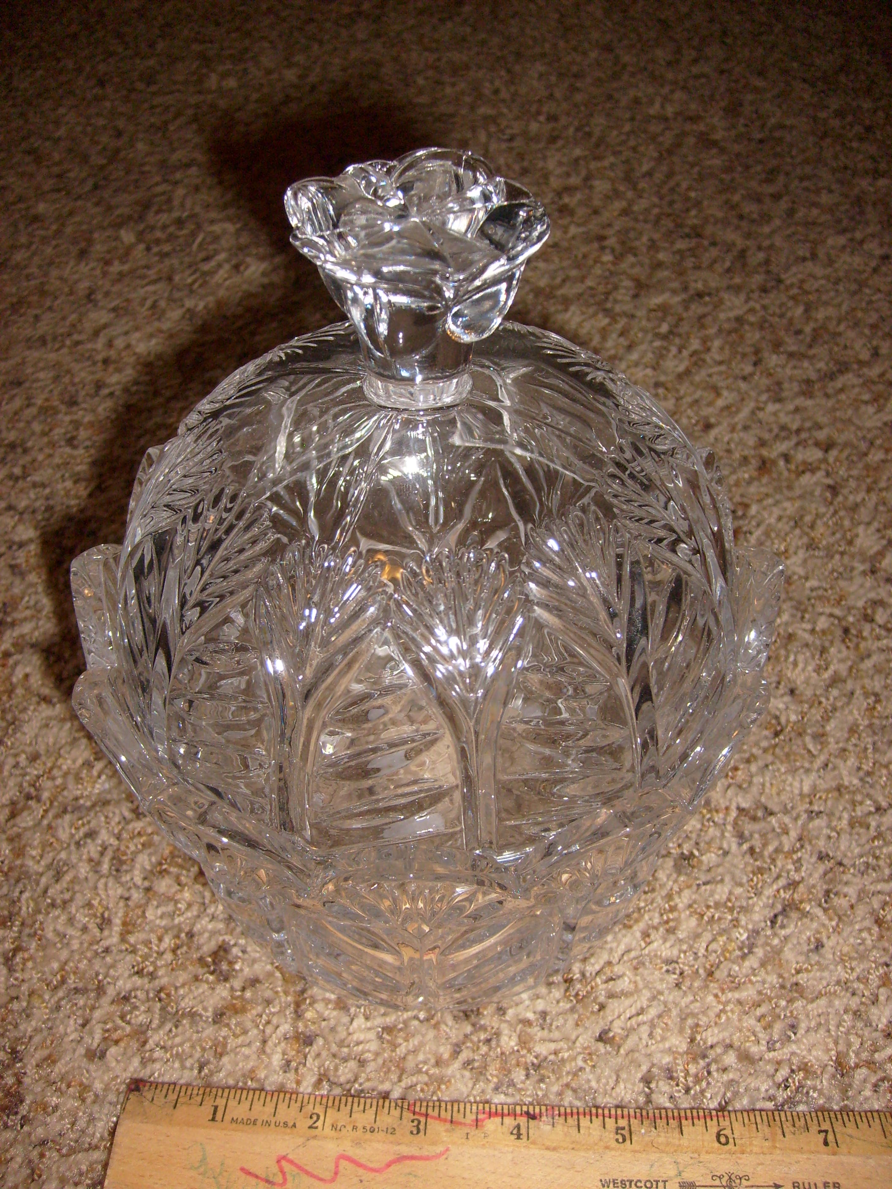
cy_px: 594
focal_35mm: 35
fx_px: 1203
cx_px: 446
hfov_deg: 40.7
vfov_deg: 52.6
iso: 100
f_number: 2.8
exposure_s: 1/45
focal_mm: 5.8
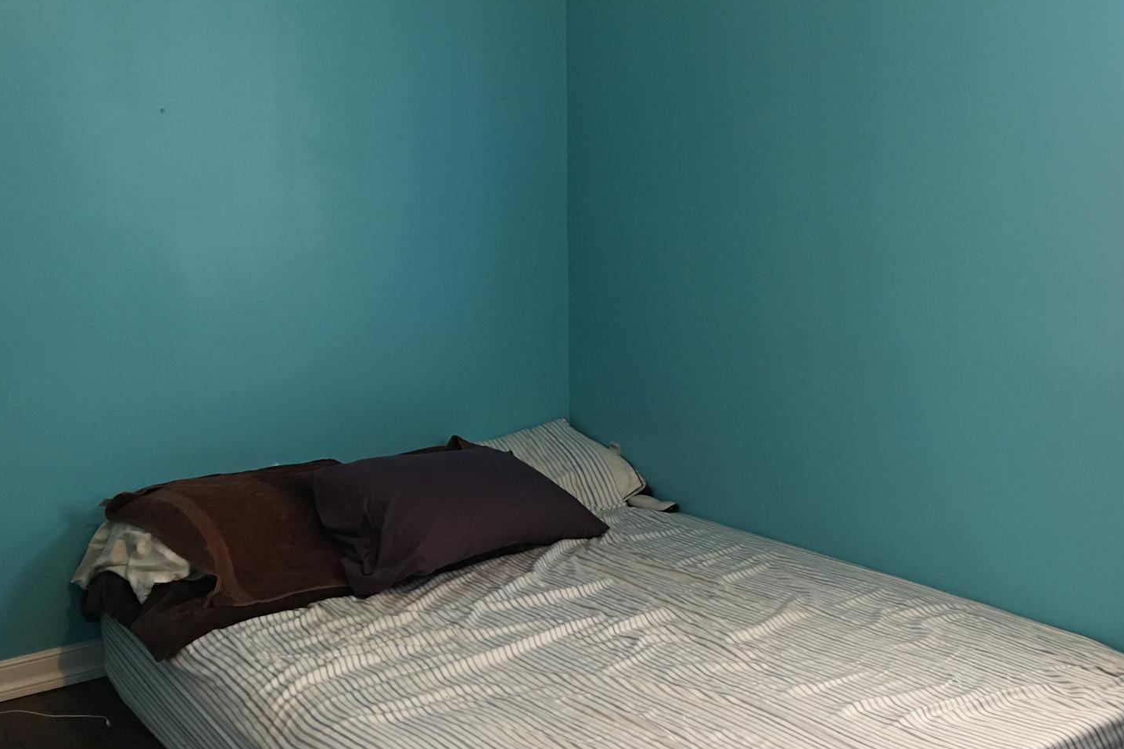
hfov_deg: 45.4
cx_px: 545
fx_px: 1342
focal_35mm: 43
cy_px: 447
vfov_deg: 31.1
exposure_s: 1/10
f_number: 2.2
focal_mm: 4.15
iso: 80
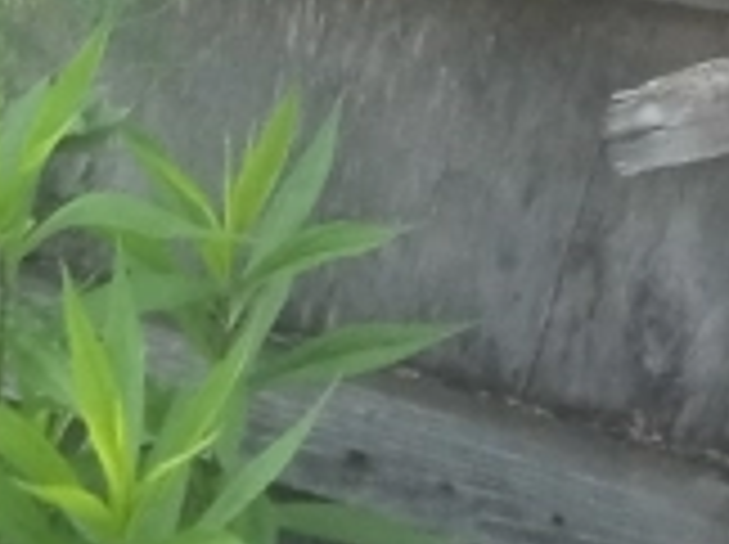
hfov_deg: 9.1
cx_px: 32
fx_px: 4563
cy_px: -982
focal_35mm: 217
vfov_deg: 6.4
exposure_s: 1/100
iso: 148
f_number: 2.2
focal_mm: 3.46
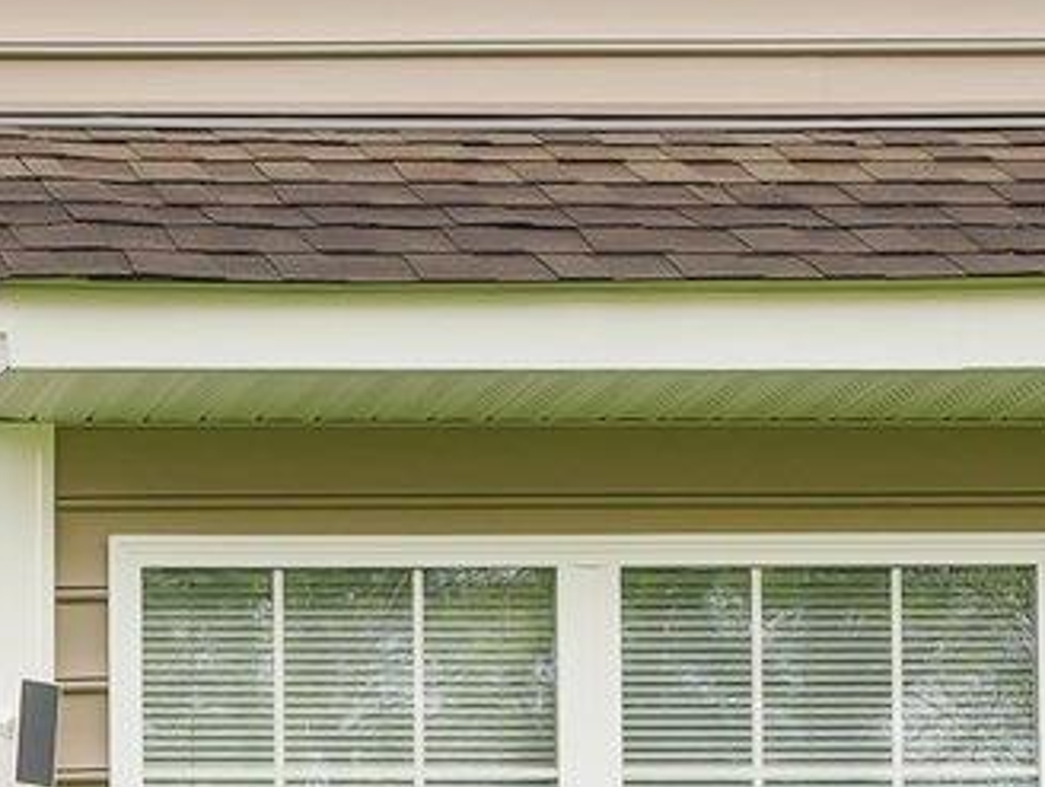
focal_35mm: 137
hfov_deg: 12.5
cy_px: 739
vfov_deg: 10.8
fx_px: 4142
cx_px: -1082
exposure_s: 1/320
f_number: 3.2
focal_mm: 11
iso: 200
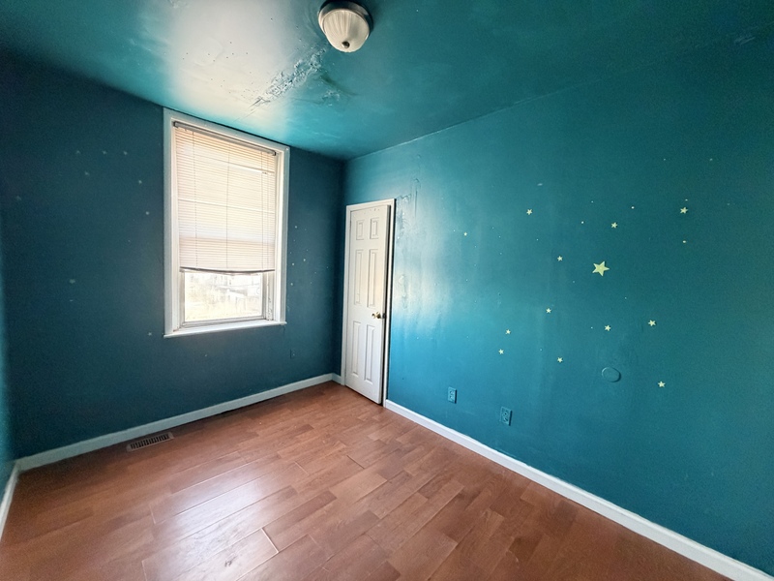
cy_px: 290
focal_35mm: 14
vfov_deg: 85.7
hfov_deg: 102.1
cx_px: 387
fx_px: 313
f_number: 2.2
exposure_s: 1/60
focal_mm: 2.22
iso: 640
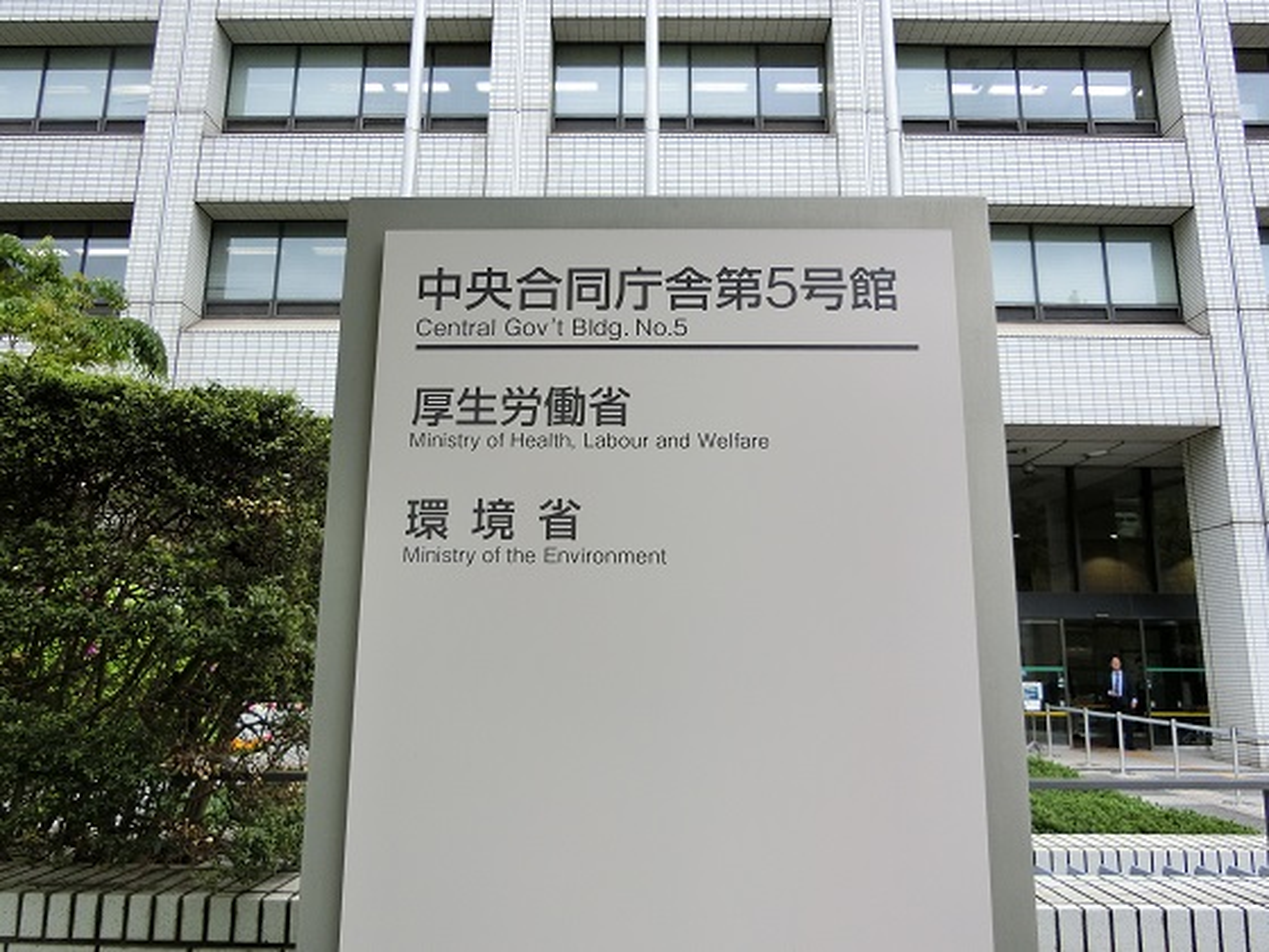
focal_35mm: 25
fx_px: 916
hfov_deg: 69.4
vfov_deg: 54.9
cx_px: 634
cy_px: 476
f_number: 3.5
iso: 100
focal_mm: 4.5
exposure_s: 1/125
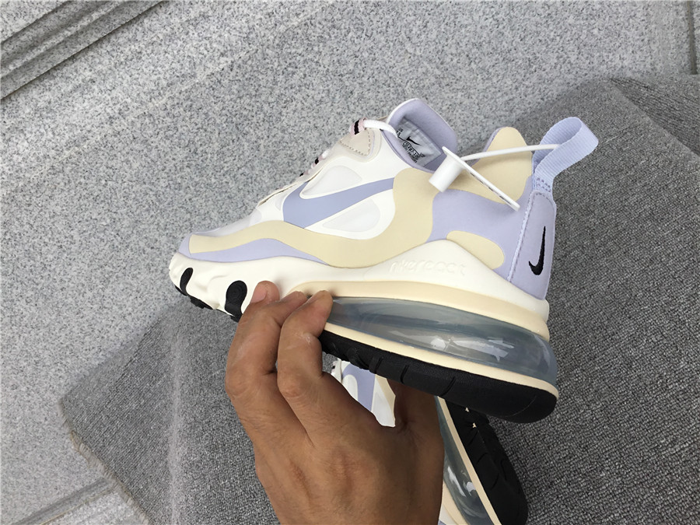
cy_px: 262
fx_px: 627
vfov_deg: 45.4
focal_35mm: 31
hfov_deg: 58.4
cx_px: 350
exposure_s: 1/327
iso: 25
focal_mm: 3.3
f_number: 2.4
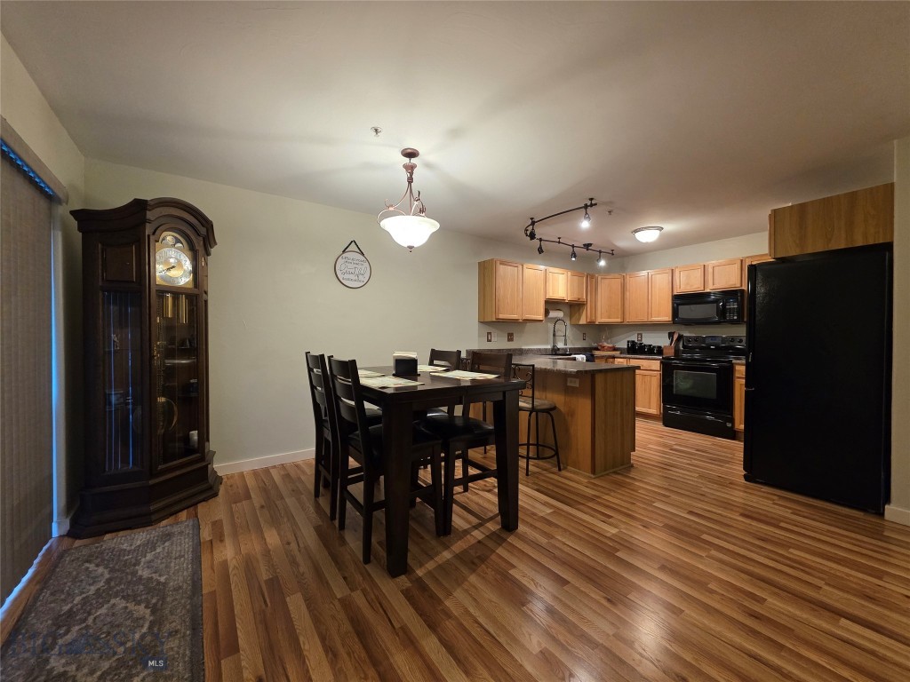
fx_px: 342
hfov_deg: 106.2
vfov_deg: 89.9
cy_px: 341
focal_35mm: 13
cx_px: 455
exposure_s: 1/60
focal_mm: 2.2
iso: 320
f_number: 1.9
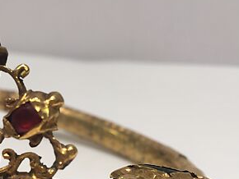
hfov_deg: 31.4
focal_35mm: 60
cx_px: 49
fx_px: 415
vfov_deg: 24.2
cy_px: 135
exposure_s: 1/40
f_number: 2.2
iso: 32
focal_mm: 4.15
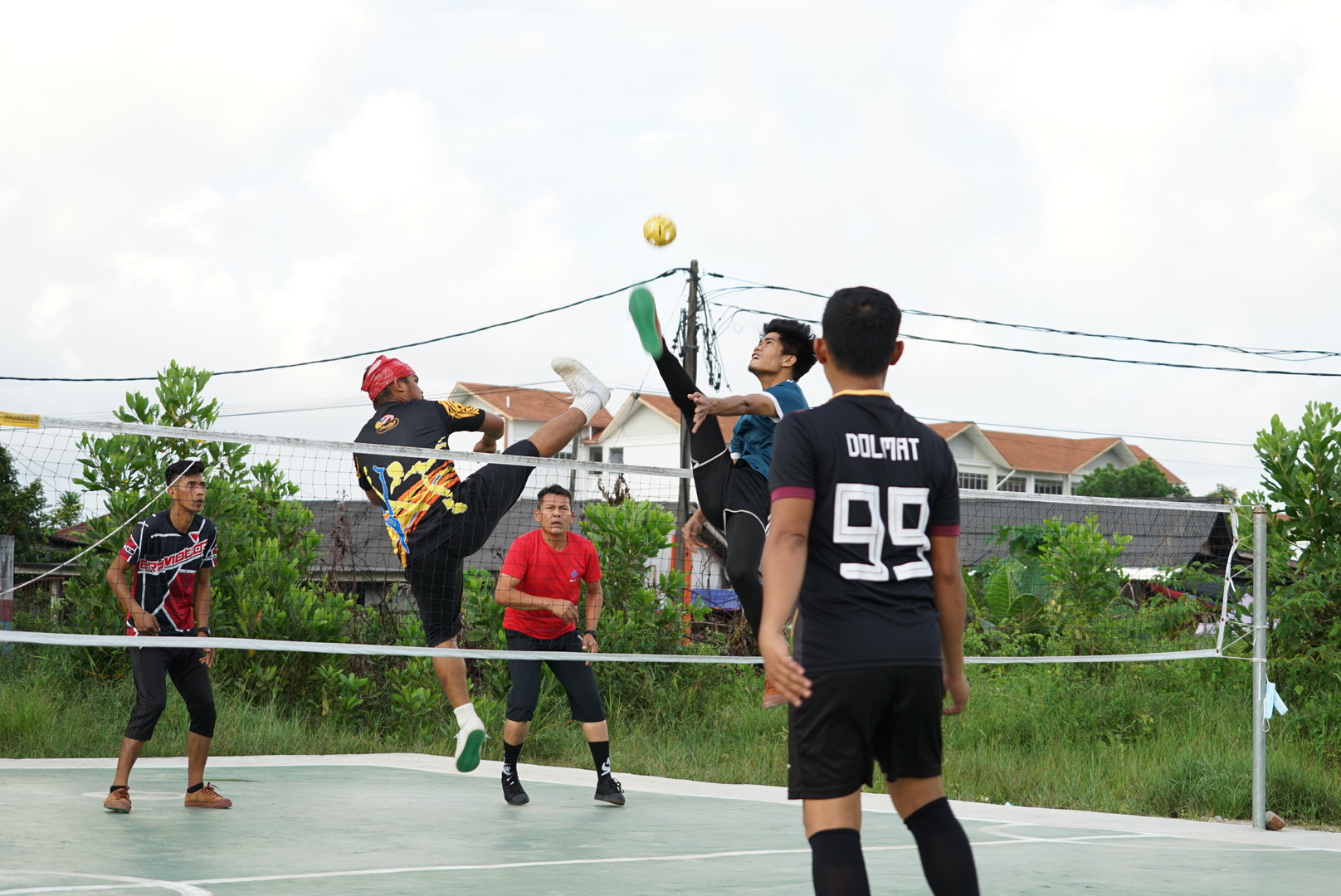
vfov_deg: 21.0
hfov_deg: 30.9
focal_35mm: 65
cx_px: 670
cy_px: 448
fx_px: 2423
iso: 320
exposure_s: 1/250
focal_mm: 65
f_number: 5
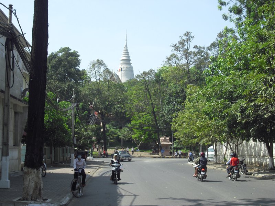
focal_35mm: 65
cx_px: 138
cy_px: 103
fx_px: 516
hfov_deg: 29.8
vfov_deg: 22.6
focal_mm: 10.7
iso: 100
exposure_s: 1/100
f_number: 10.4
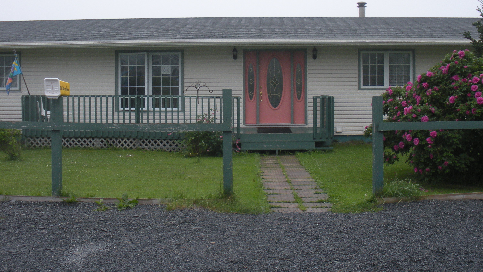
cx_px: 251
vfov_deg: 24.9
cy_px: 112
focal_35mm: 48
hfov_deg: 42.9
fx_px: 615
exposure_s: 1/250
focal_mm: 6.3
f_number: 3.5
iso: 131
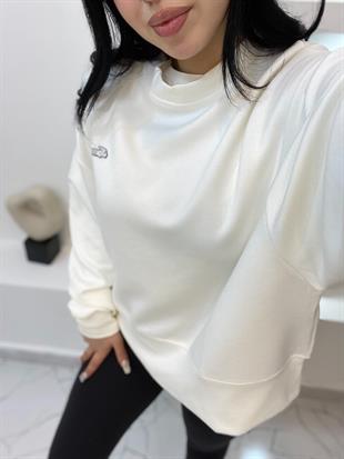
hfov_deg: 46.8
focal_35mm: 30
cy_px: 230
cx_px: 172
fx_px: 397
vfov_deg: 59.9
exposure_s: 1/100
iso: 80
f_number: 2.2
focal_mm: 2.71
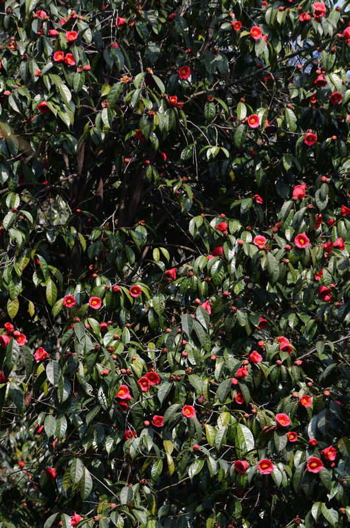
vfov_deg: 11.4
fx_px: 2636
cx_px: 175
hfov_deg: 7.6
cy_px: 264
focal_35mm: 180
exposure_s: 1/400
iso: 250
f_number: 7.1
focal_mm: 120
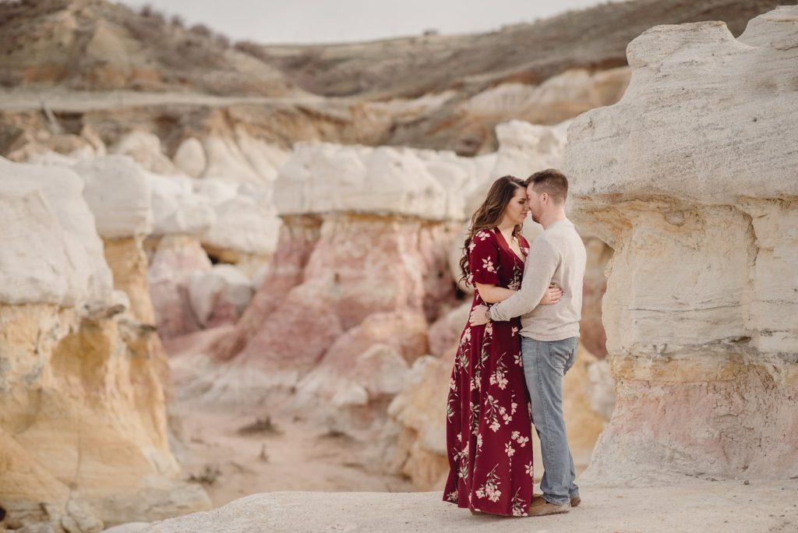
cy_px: 266
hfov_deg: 23.9
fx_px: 1885
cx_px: 399
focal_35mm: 85
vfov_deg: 16.1
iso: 200
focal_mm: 85
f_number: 2.2
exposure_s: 1/2000
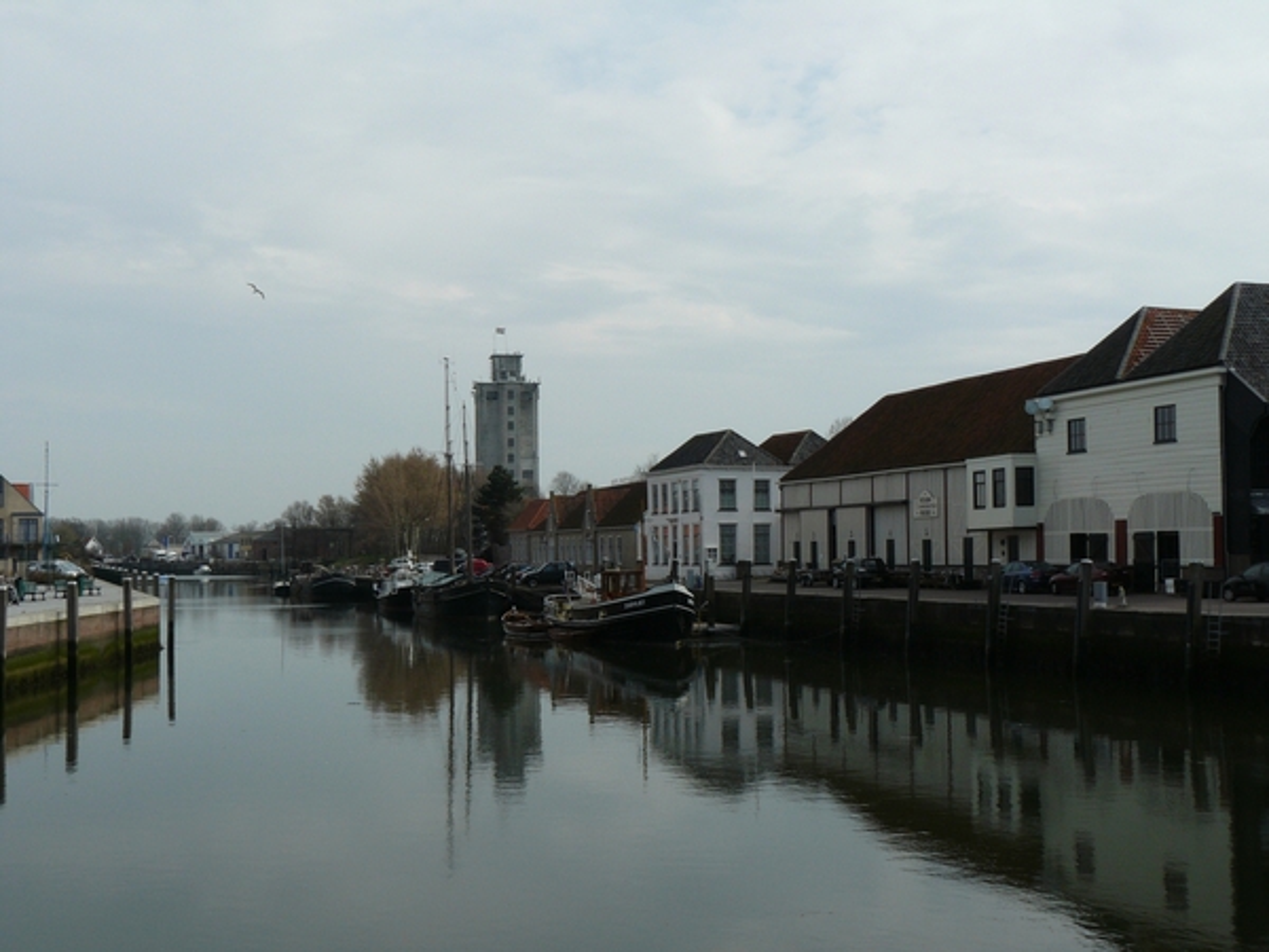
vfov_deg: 31.5
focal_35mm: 46
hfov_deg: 41.2
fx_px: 1686
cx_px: 634
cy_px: 476
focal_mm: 7.7
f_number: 6.3
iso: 100
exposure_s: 1/500
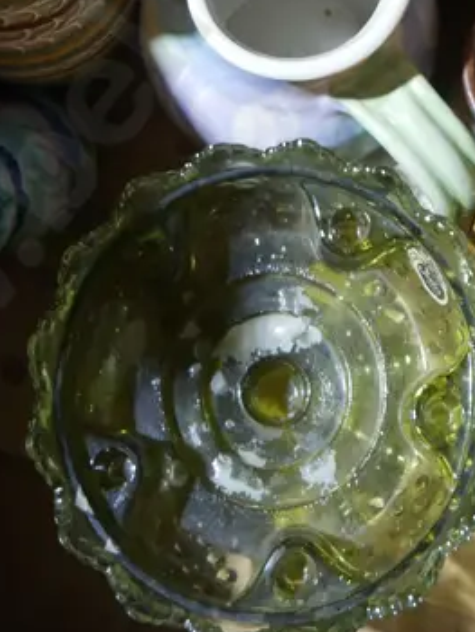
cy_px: -188
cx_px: 324
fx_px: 1498
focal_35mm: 82
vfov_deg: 21.5
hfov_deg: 18.0
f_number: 3.5
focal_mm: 14
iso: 640
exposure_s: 1/60
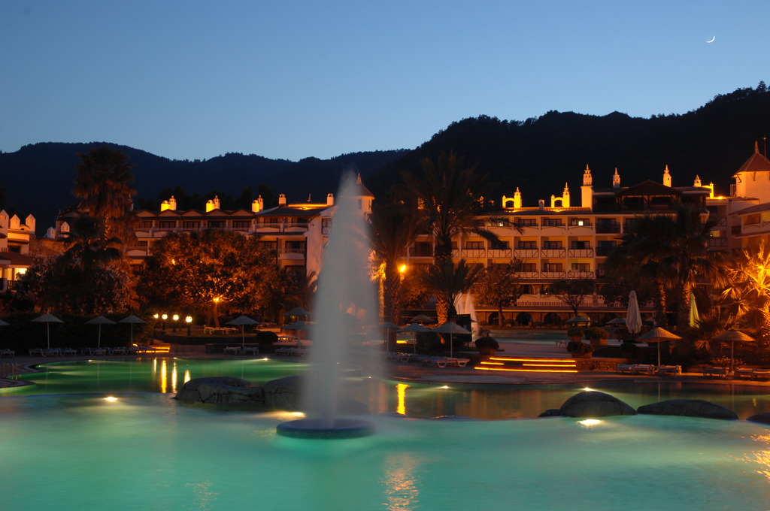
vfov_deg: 30.8
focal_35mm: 44
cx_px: 385
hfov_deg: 45.0
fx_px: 929
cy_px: 256
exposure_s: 2.5
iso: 200
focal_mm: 29
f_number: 8
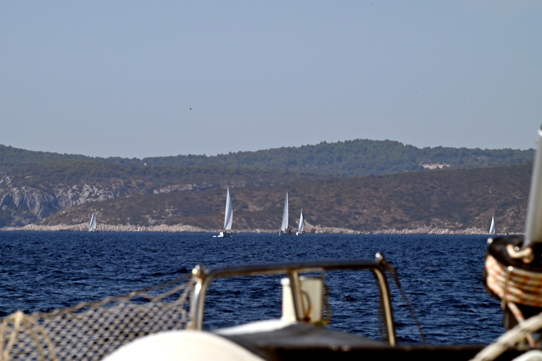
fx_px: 4518
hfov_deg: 6.9
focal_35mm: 300
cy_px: 180
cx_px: 271
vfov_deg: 4.6
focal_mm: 300
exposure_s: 1/320
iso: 500
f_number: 29
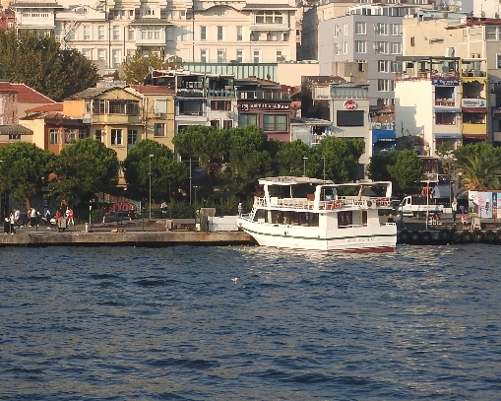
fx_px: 2046
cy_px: -14
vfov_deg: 11.1
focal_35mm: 138
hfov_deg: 13.9
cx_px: 77
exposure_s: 1/640
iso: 100
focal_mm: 10.7
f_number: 4.2
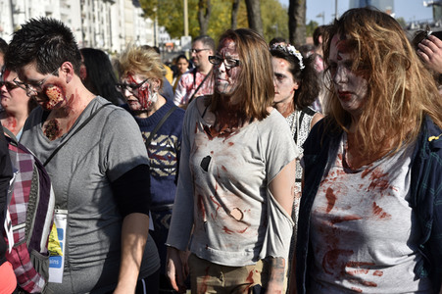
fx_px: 1006
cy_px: 147
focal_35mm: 82
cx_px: 221
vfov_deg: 16.6
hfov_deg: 24.8
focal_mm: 82
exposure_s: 1/400
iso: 200
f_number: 10
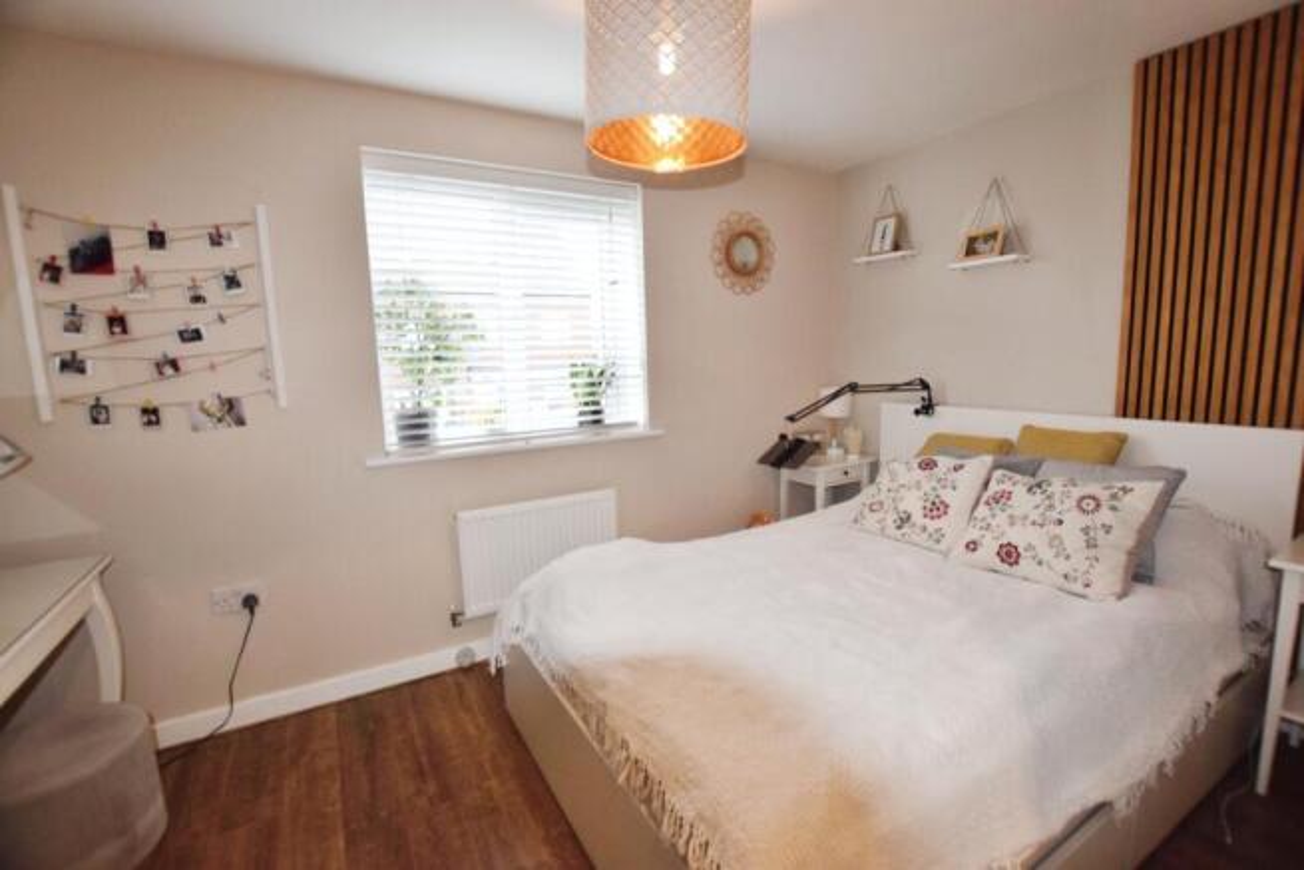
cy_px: 435
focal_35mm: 15
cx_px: 652
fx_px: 543
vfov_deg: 77.4
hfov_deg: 100.4
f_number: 5
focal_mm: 10
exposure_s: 1/100
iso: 800
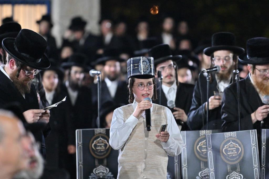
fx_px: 2241
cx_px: 134
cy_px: 90
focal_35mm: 300
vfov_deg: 4.6
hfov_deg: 6.9
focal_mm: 200
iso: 2500
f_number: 2.8
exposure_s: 1/200
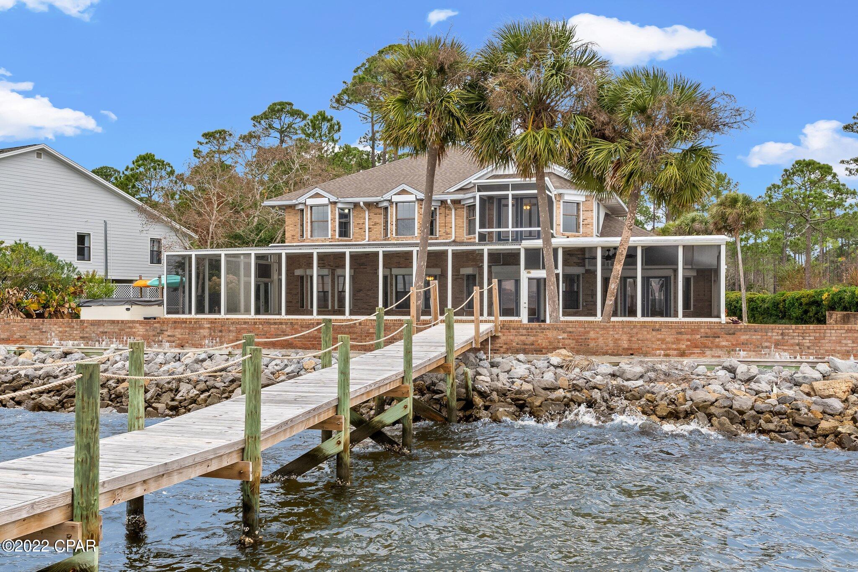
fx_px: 858
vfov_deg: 36.9
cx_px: 429
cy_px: 286
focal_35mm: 36
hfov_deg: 53.1
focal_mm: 24
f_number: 11
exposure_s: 1/80
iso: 100
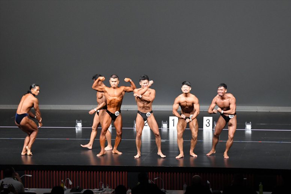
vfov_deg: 9.1
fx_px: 1212
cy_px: 97
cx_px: 146
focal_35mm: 150
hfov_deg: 13.7
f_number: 5.6
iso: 5000
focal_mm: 100
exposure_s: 1/400
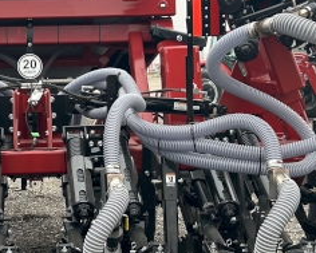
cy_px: 157
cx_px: 56
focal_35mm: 86
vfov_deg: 17.8
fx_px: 805
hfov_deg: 21.9
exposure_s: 1/375
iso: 50
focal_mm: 5.7
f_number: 1.5
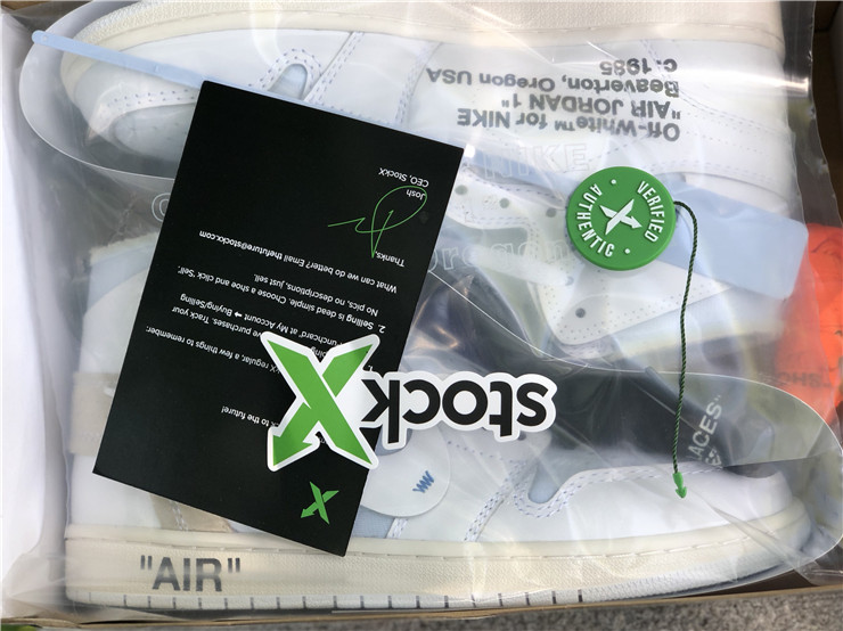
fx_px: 1266
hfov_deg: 36.8
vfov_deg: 28.0
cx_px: 422
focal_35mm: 52
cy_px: 316
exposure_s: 1/100
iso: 20
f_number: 2.4
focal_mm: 6
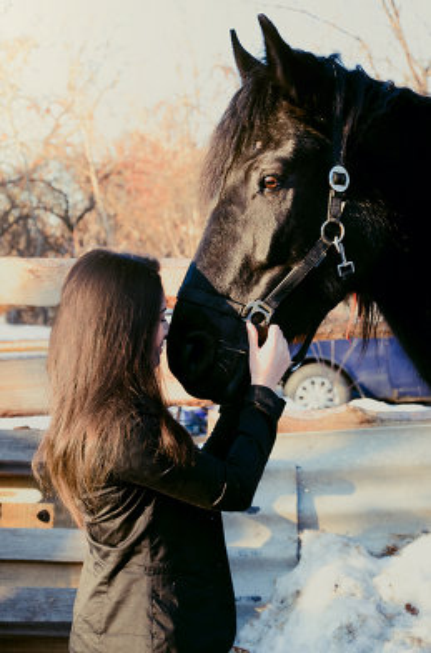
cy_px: 326
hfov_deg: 13.7
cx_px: 216
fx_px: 1789
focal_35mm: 99
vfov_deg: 20.7
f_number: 5.6
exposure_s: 1/125
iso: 320
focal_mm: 66
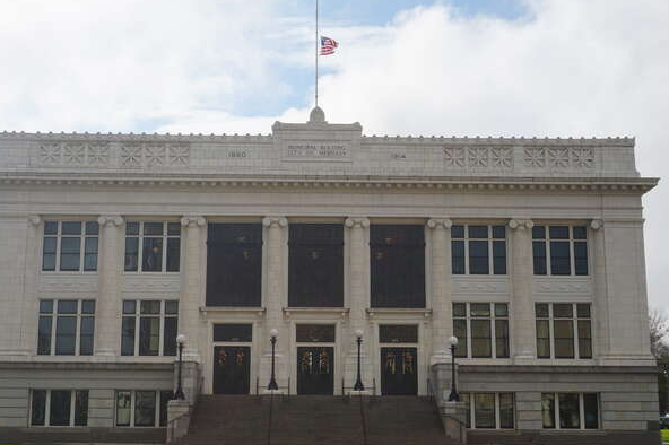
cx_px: 315
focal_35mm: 51
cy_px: 232
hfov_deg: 39.1
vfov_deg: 26.6
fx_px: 941
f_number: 11
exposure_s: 1/200
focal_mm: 25
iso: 100
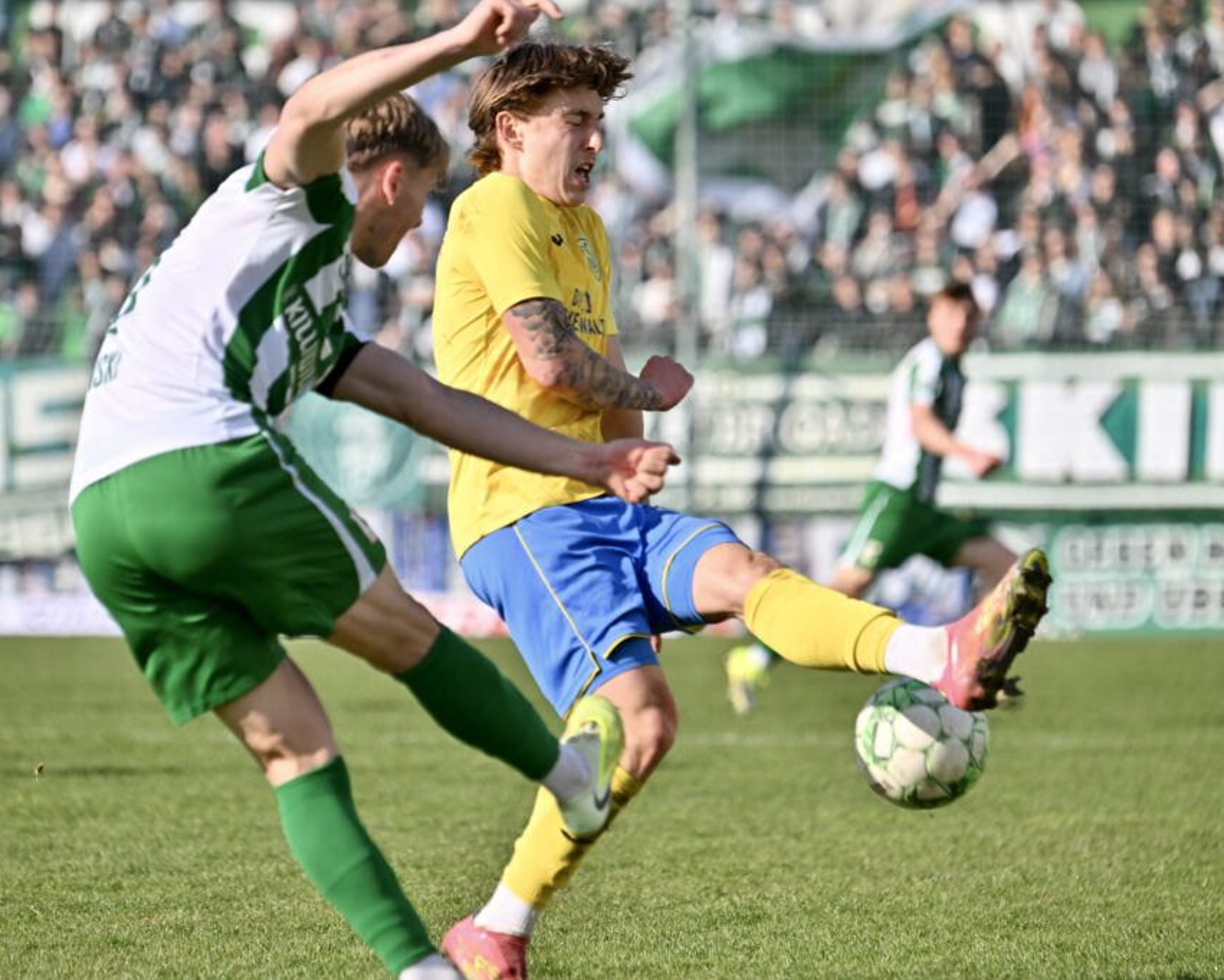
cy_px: 490
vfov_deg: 4.0
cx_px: 499
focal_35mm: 384
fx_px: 13912
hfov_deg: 5.0
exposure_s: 1/1250
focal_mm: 340
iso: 220
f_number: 5.6
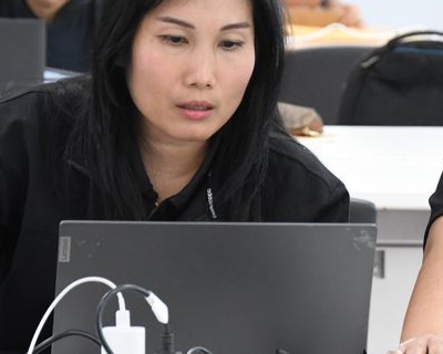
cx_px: 338
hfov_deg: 6.7
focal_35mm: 288
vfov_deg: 5.4
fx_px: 3776
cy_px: 123
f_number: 5.3
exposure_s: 1/80
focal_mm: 80
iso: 2200
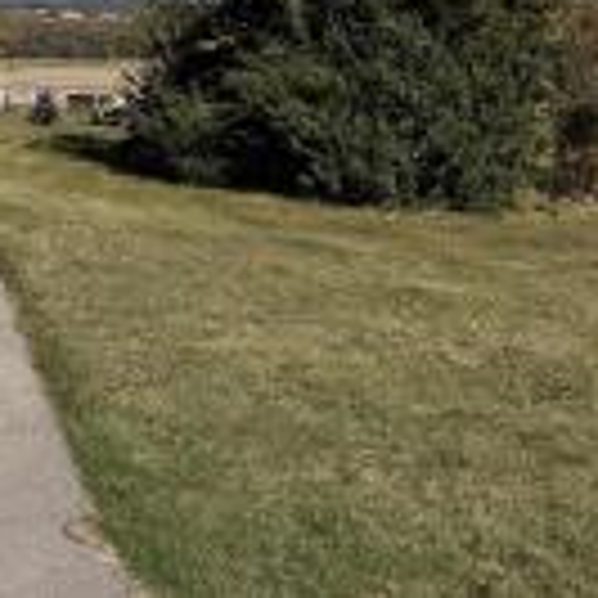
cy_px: -72
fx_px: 1251
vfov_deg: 24.9
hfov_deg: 24.8
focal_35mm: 64
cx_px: -76
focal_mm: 6.76
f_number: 1.78
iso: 80
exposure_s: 1/8130
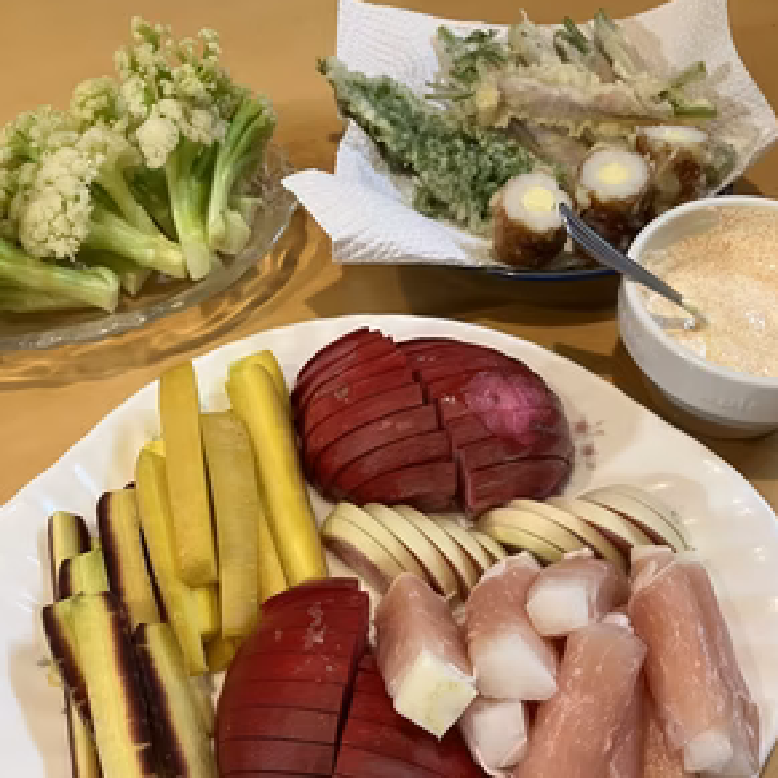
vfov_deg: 48.0
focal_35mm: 34
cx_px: 396
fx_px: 865
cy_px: 484
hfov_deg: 48.4
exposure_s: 1/59
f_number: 1.8
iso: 200
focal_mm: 3.99
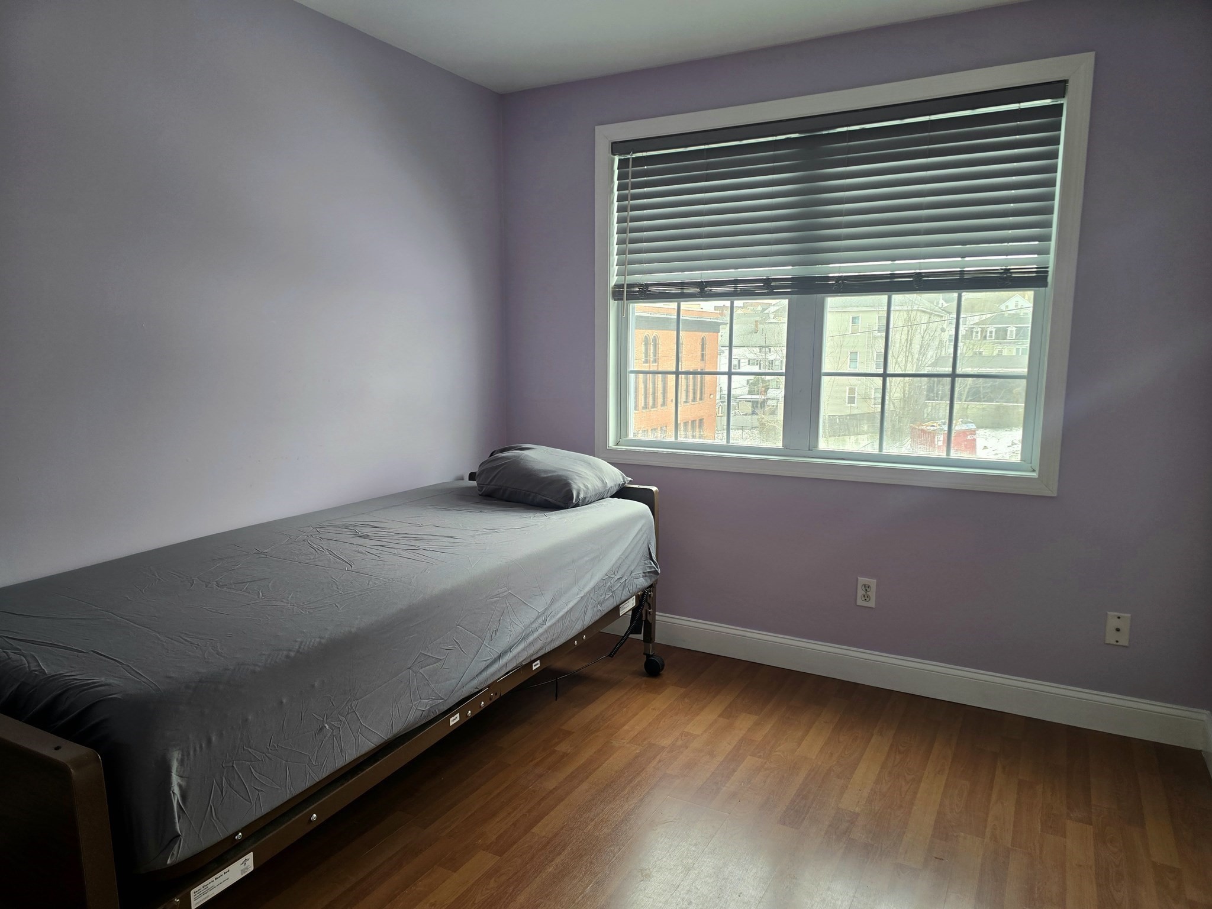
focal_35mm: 23
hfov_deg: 73.9
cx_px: 606
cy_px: 454
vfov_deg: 58.9
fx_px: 805
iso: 50
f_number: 1.7
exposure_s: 1/52.9
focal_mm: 6.3
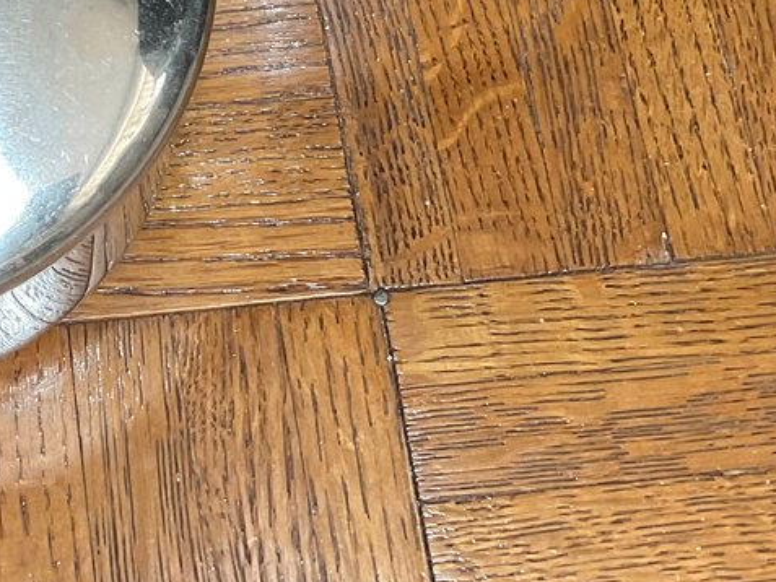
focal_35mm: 92
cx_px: 2
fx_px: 2063
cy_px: -287
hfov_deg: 20.6
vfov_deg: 14.9
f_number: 1.8
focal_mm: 3
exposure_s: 1/41
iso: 64
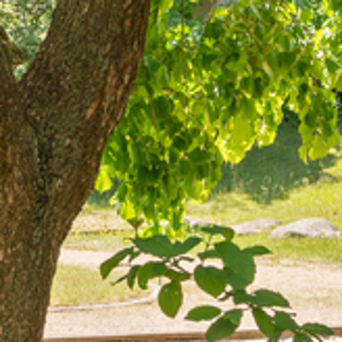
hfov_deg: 9.4
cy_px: 135
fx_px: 1777
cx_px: -557
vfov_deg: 11.0
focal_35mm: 159
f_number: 8
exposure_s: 1/250
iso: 200
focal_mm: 30
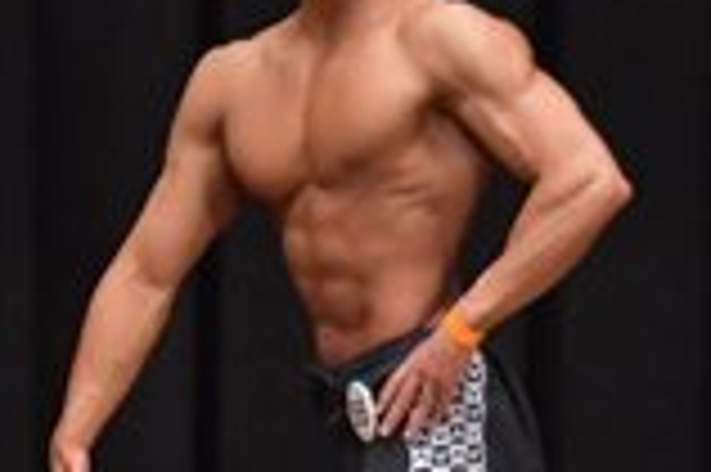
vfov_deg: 1.8
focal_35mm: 771
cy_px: 337
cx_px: -416
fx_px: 15211
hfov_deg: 2.7
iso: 6400
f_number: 5.6
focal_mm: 105
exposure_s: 1/400
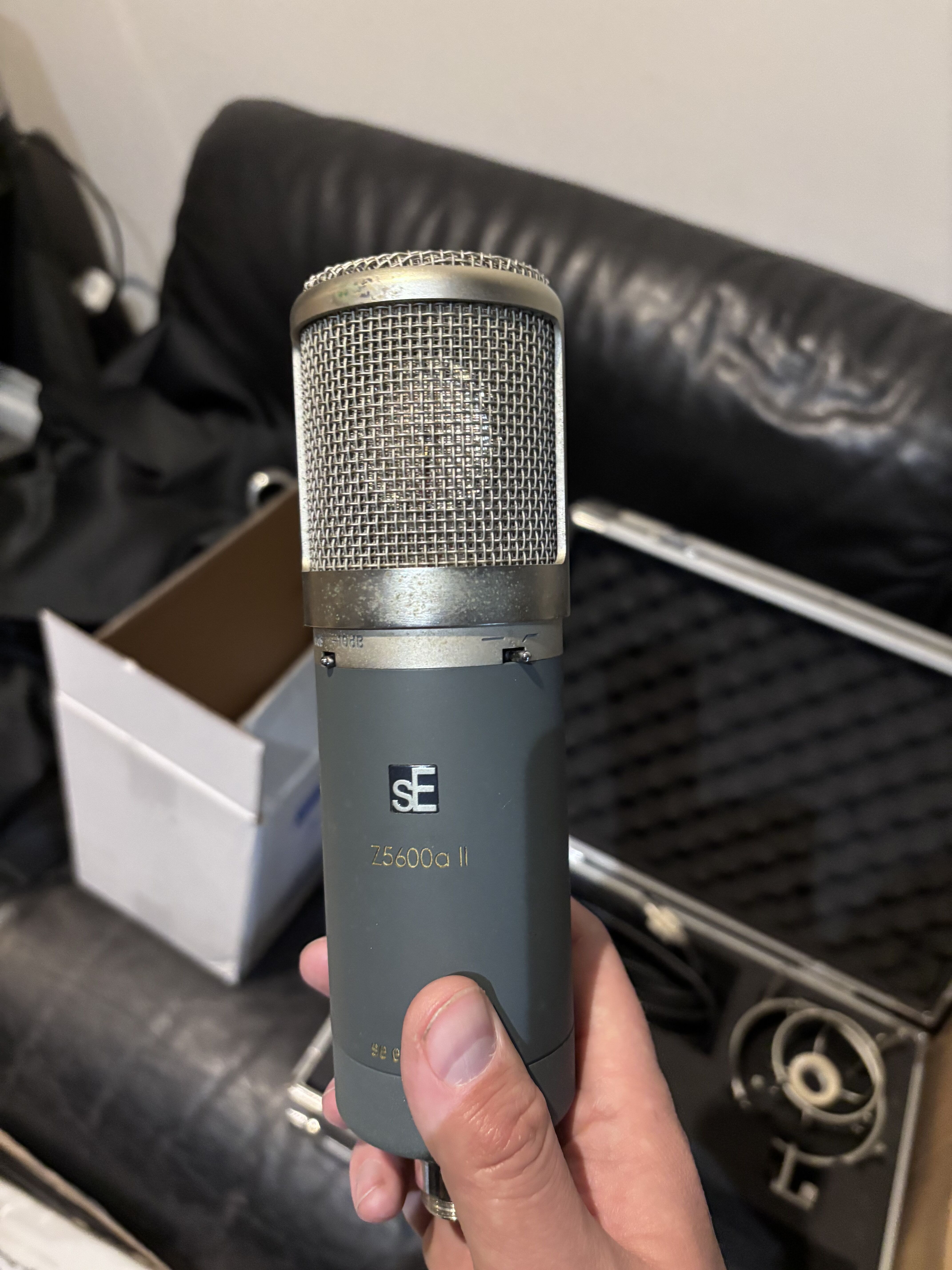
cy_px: 635
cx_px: 476
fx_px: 953
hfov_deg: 53.1
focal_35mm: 26
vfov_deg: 67.3
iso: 640
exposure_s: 1/35
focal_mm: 5.96
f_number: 1.6
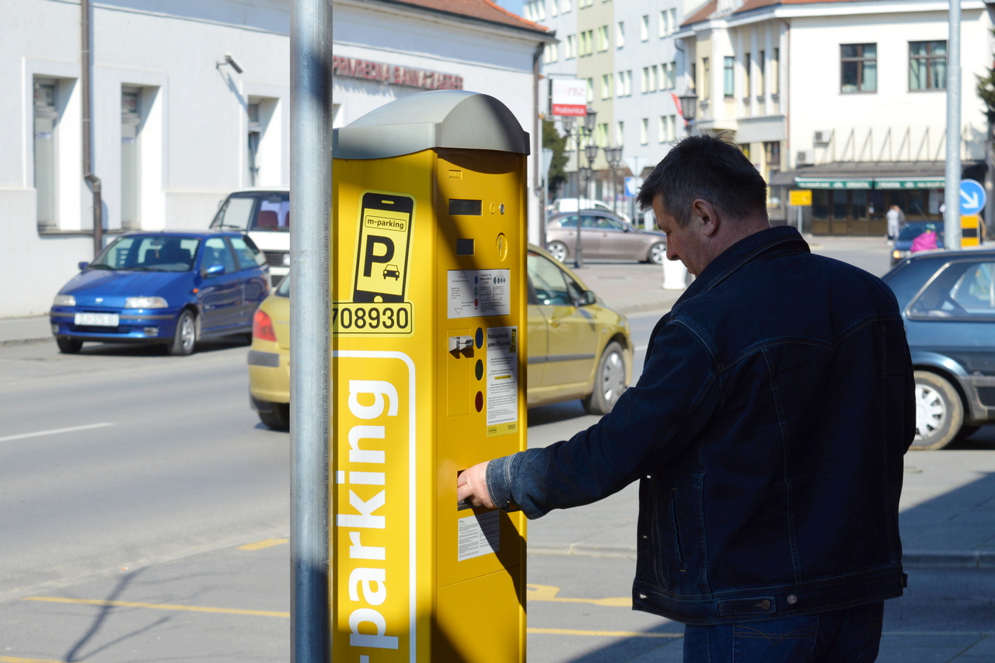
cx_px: 498
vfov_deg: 16.5
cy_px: 332
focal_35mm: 82
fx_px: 2280
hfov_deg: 24.6
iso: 100
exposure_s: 1/250
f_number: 8
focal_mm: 55
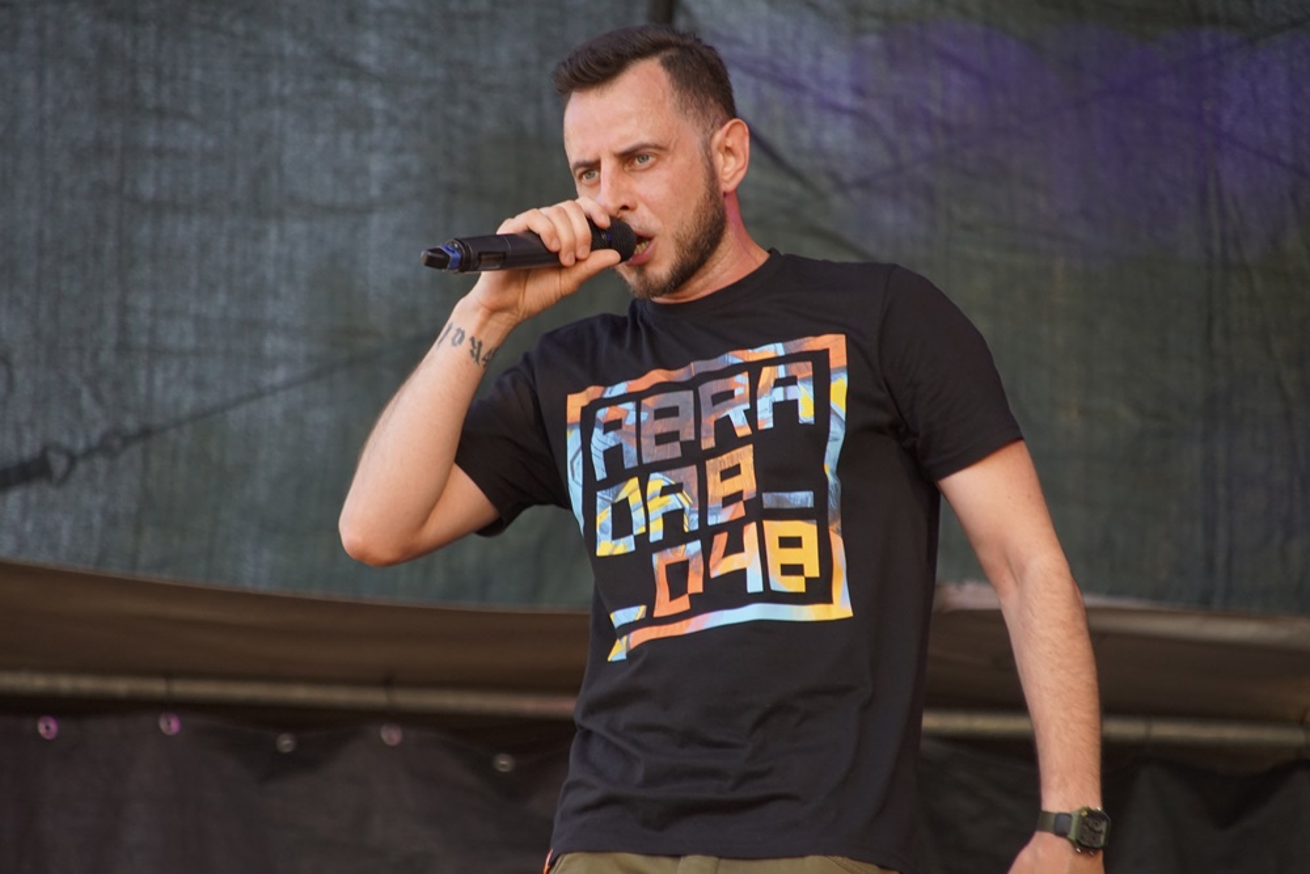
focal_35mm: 240
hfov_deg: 8.6
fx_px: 8734
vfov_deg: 5.7
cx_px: 655
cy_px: 437
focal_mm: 160
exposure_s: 1/250
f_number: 6.3
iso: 500
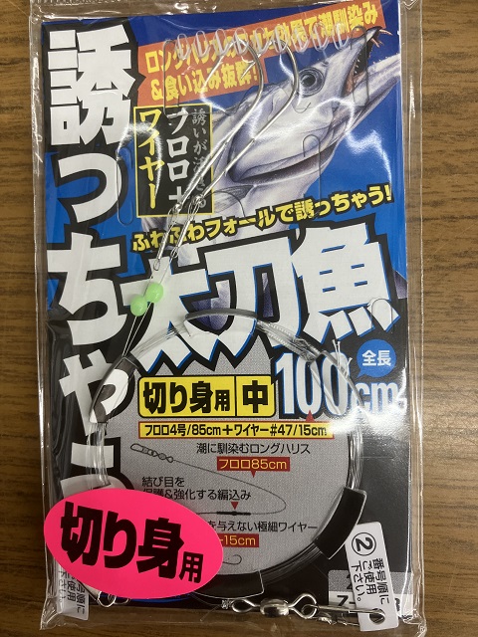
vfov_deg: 63.4
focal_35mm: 28
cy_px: 318
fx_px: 516
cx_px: 239
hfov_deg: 49.7
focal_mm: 3.99
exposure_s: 1/100
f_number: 1.8
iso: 80
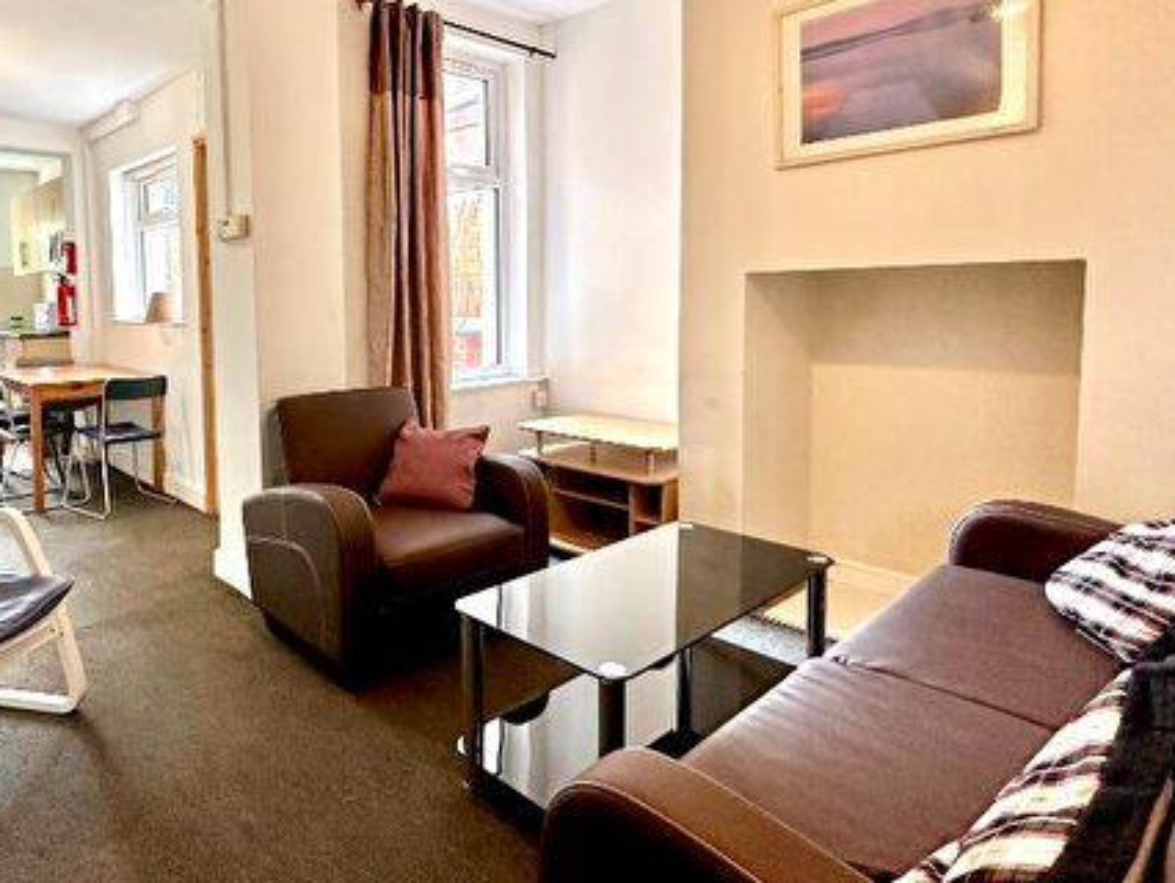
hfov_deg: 72.7
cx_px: 444
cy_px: 349
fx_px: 781
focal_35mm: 23
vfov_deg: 58.4
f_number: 2.2
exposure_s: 1/100
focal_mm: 2.22
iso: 250
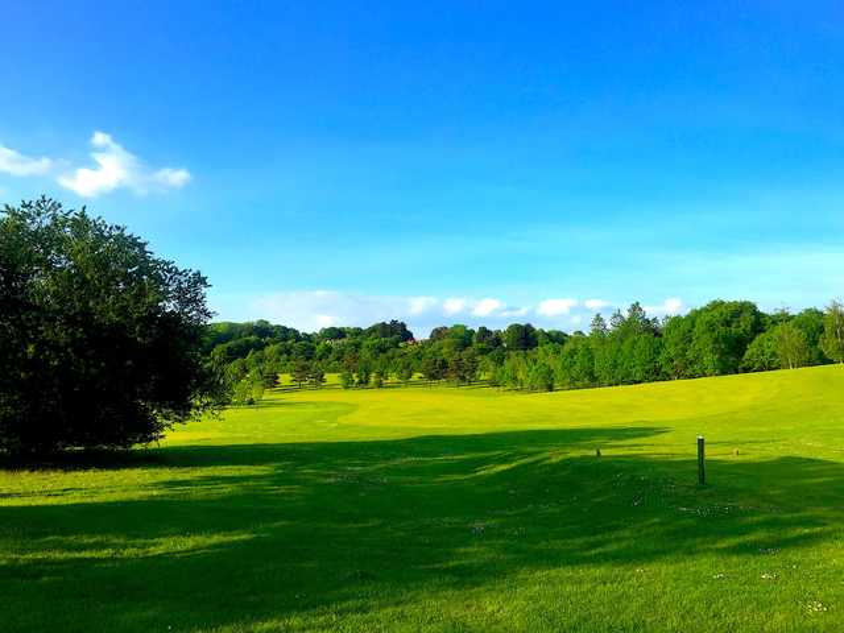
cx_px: 422
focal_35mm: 29
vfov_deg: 48.2
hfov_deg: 61.7
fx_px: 707
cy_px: 316
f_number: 2.2
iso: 32
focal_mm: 4.15
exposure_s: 1/1014
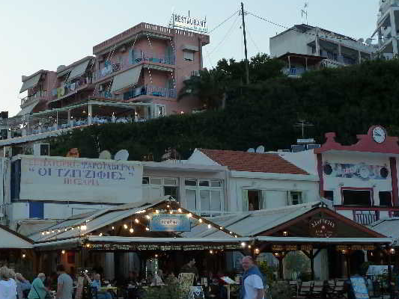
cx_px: 117
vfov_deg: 23.3
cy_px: 145
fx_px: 726
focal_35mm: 63
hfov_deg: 30.4
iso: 125
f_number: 3.7
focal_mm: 6.9
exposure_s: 1/60
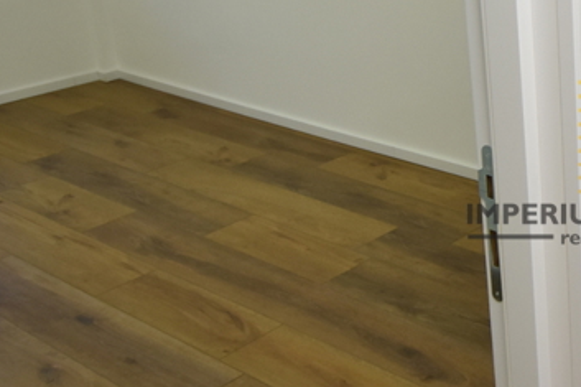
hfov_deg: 33.5
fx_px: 823
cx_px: 650
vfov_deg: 26.3
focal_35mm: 51
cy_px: 138
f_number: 4.5
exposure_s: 1/30
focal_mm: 10
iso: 560
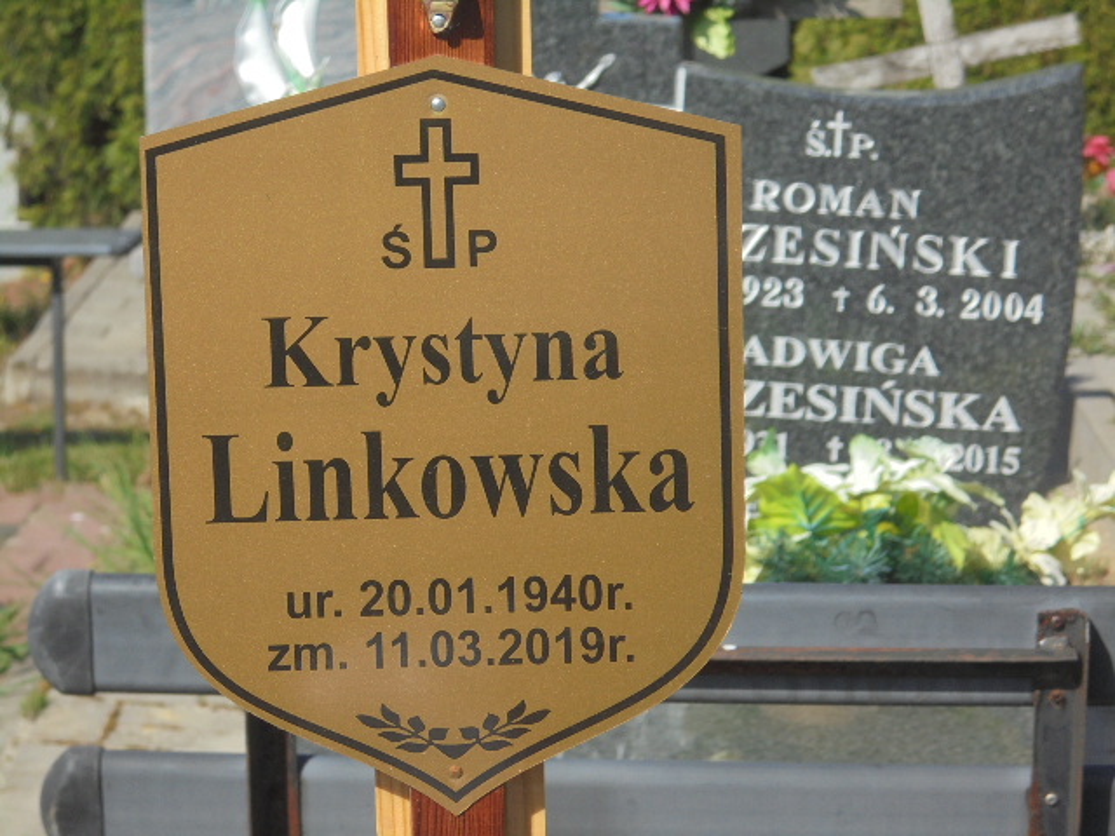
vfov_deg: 9.5
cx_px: 558
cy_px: 418
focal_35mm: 156
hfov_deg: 12.7
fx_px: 5025
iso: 100
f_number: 6.5
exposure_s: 1/320
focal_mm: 27.6
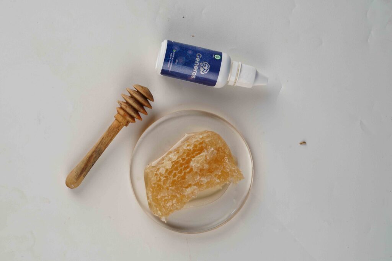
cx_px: 196
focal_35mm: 90
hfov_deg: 22.6
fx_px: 980
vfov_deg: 15.2
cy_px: 130
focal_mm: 90
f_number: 10
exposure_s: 1/100
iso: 100
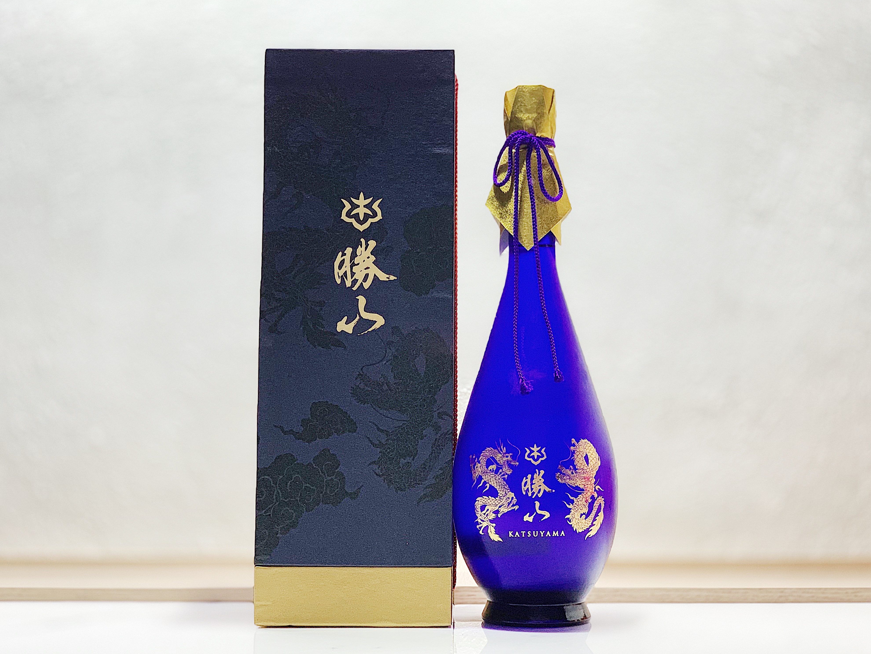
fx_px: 1334
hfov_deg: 36.2
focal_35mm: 53
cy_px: 324
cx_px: 444
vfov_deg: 27.5
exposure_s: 1/60
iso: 125
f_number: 2.4
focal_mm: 6
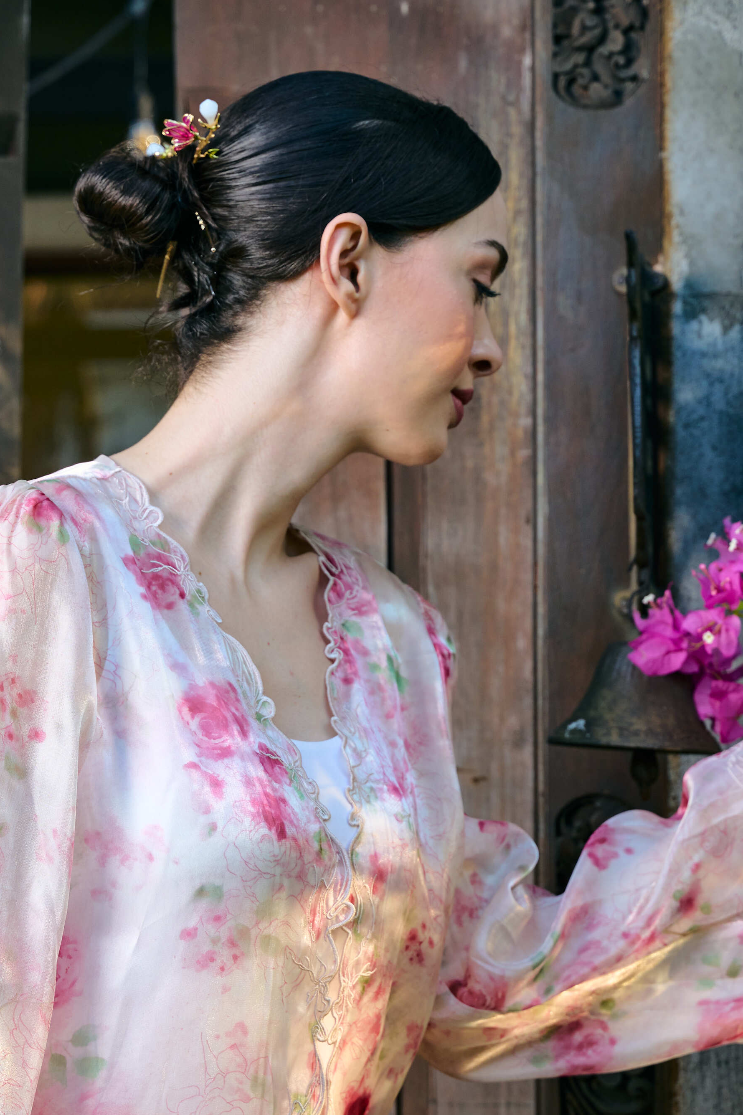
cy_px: 726
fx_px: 3591
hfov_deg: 11.8
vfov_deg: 17.6
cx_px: 236
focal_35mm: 116
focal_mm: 75
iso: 320
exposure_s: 1/160
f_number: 5
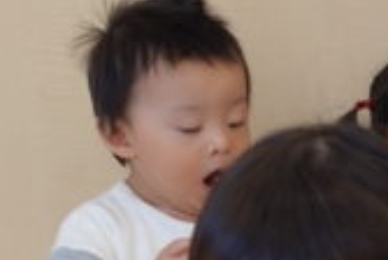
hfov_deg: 8.7
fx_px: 2246
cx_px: 1036
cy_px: 463
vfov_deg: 6.5
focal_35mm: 208
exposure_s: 1/125
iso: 125
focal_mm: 12.93
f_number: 2.8
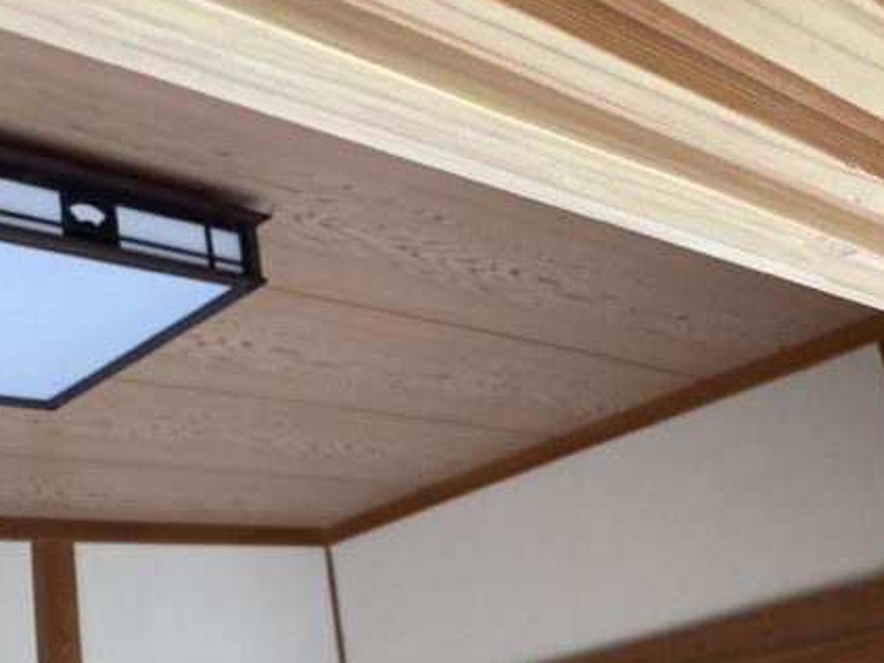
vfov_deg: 27.5
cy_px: 299
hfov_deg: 36.2
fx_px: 1353
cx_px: 439
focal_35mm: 53
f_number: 1.8
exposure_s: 1/60
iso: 100
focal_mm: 3.99
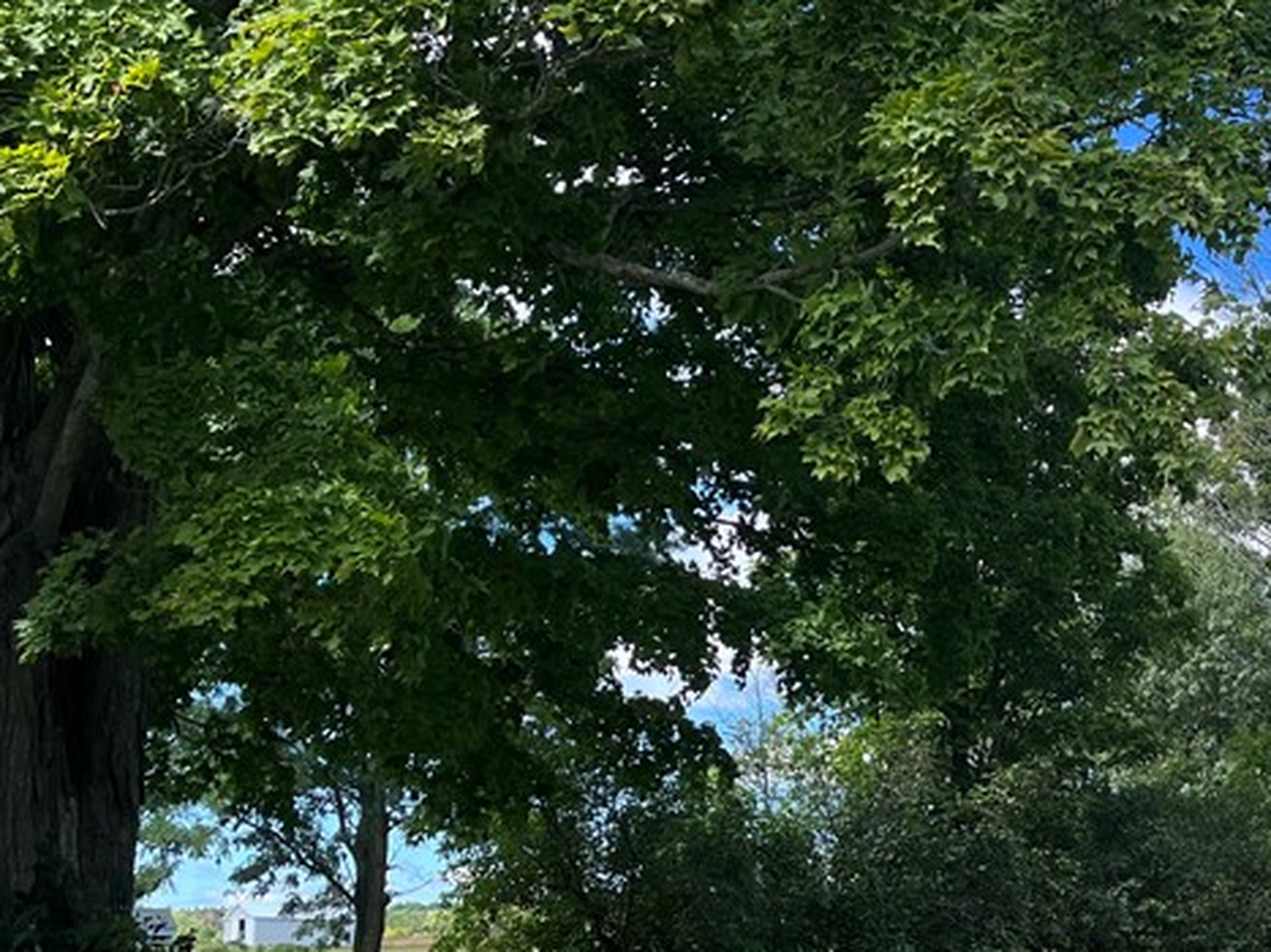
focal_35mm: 57
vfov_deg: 24.8
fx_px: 2092
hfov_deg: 31.6
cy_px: 884
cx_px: 1233
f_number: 1.6
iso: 50
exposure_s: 1/1075
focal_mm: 5.1
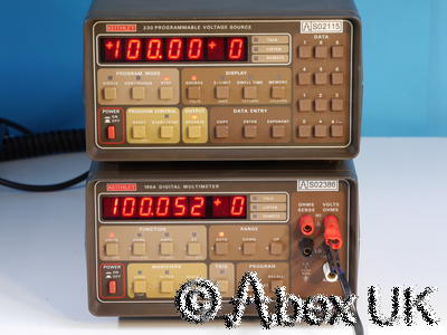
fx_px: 1885
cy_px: 168
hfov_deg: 13.5
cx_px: 224
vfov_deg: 10.2
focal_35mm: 146
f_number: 8
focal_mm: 73
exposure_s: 1/2
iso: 200
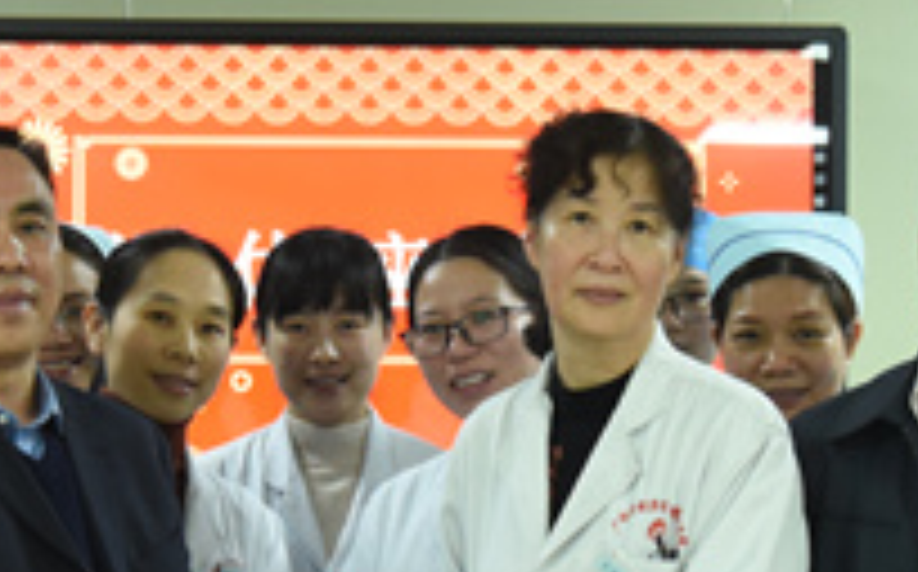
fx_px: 4198
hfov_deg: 12.5
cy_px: 401
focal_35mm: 168
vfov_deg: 7.8
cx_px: 360
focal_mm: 42
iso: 2500
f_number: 4.2
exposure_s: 1/80
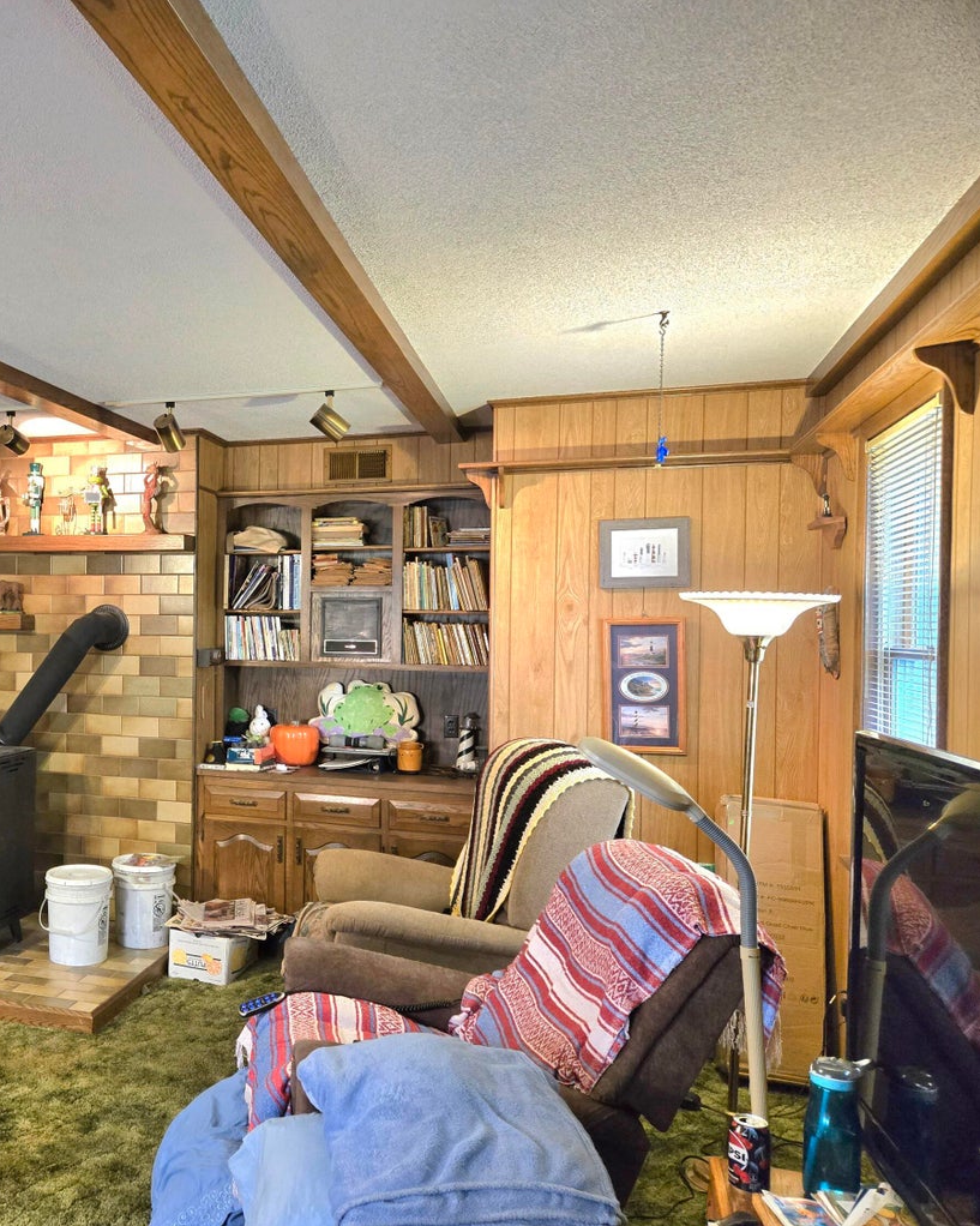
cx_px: 165
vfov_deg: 58.8
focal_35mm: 30
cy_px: 613
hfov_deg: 45.5
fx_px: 1088
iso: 500
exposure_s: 1/120
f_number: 1.8
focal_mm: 5.4
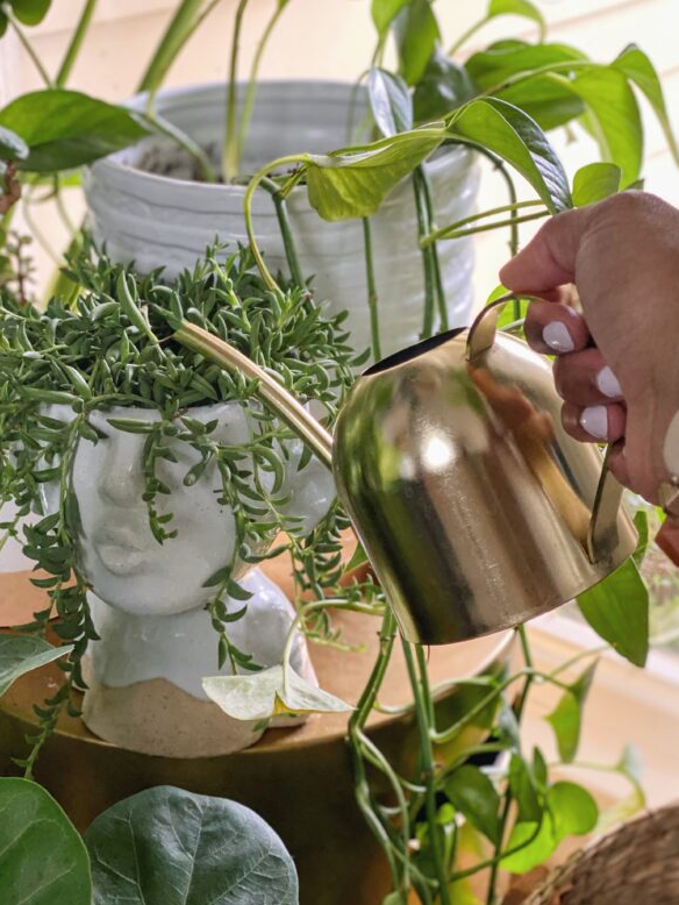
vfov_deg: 33.8
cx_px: 319
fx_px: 1490
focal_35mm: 57
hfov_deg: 25.7
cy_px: 487
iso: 160
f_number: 2
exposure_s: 1/40
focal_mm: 6
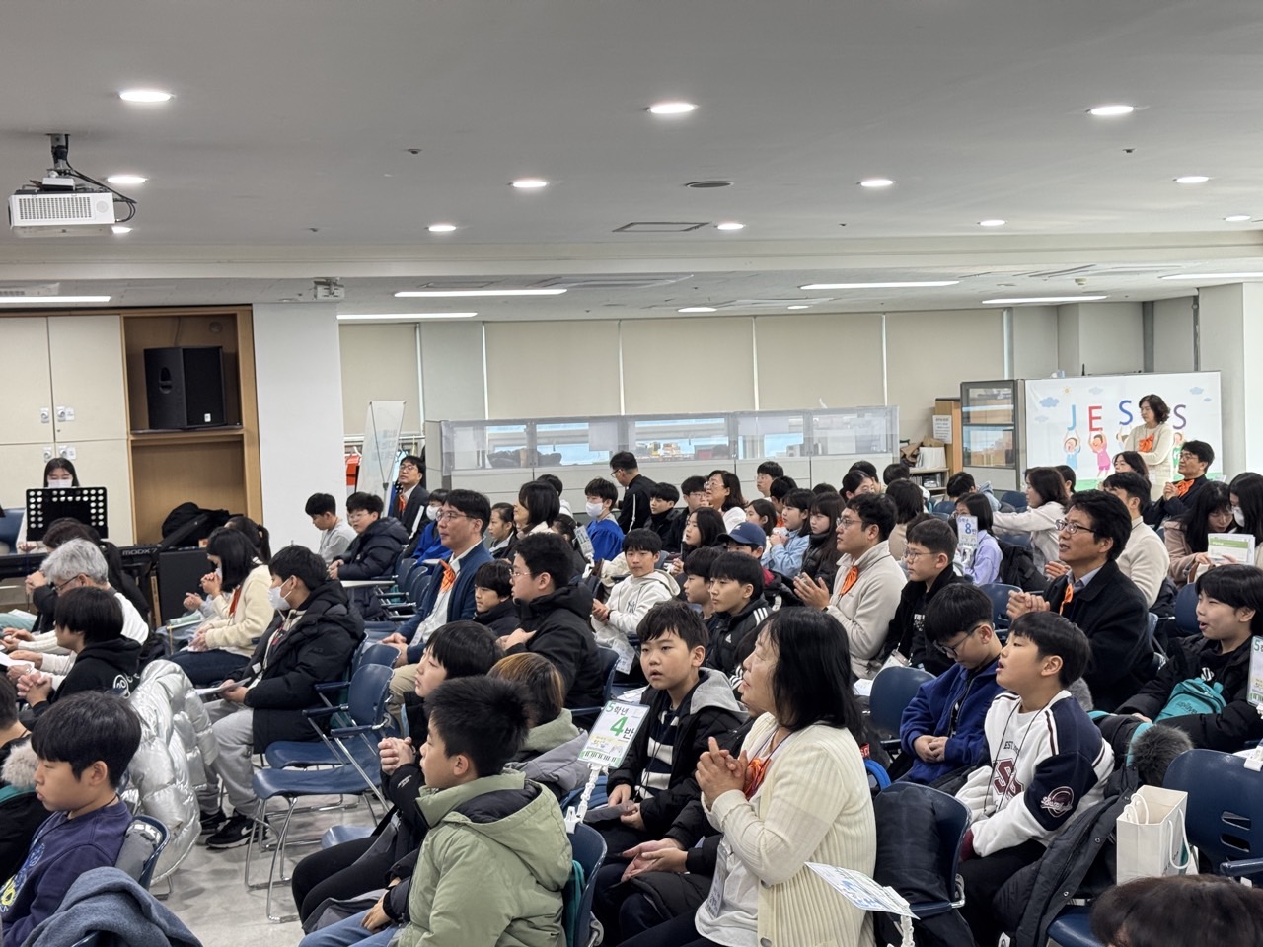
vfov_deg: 30.3
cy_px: 474
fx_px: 1751
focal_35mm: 48
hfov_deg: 39.7
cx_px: 632
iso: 125
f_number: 1.78
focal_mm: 6.76
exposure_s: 1/60
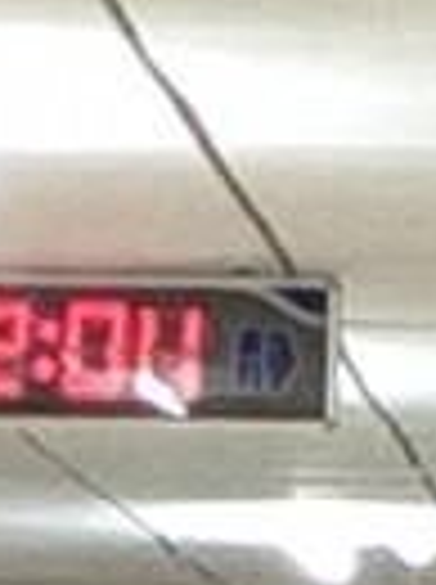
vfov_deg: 7.1
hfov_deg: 5.8
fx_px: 4263
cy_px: 1652
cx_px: 458
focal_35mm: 253
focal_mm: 4.42
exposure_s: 1/33.3
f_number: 2
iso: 662
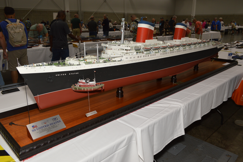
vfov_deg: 43.5
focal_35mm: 30
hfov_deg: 62.0
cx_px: 122
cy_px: 81
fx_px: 202
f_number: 8
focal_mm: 20
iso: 250
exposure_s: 1/60
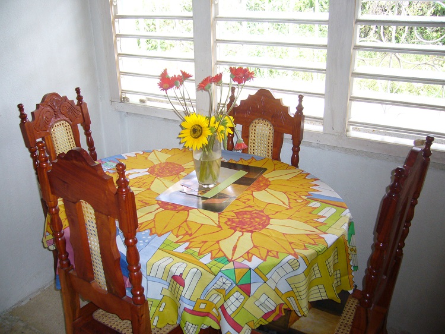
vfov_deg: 40.7
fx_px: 450
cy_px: 167
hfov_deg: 52.6
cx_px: 222
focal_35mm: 35
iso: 125
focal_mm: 5.8
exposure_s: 1/60
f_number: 2.8
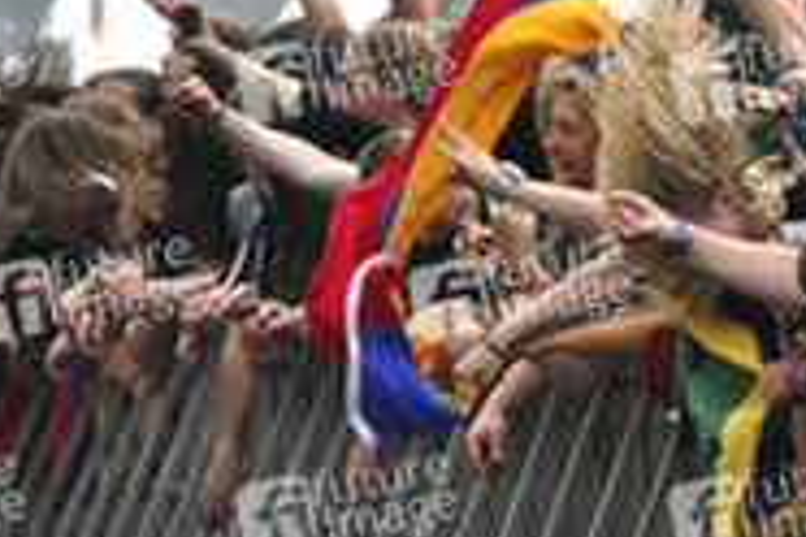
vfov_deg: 2.1
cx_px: 838
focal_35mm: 654
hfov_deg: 3.2
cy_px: 182
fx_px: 14641
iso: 800
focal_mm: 180
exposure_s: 1/500
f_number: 5.6
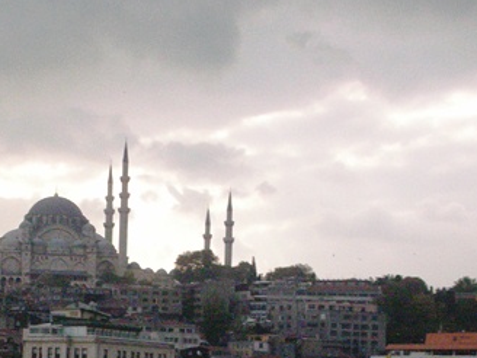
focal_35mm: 119
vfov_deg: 12.4
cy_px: 325
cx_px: 80
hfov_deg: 16.4
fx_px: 1640
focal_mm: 10.1
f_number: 11.3
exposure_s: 1/138
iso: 400
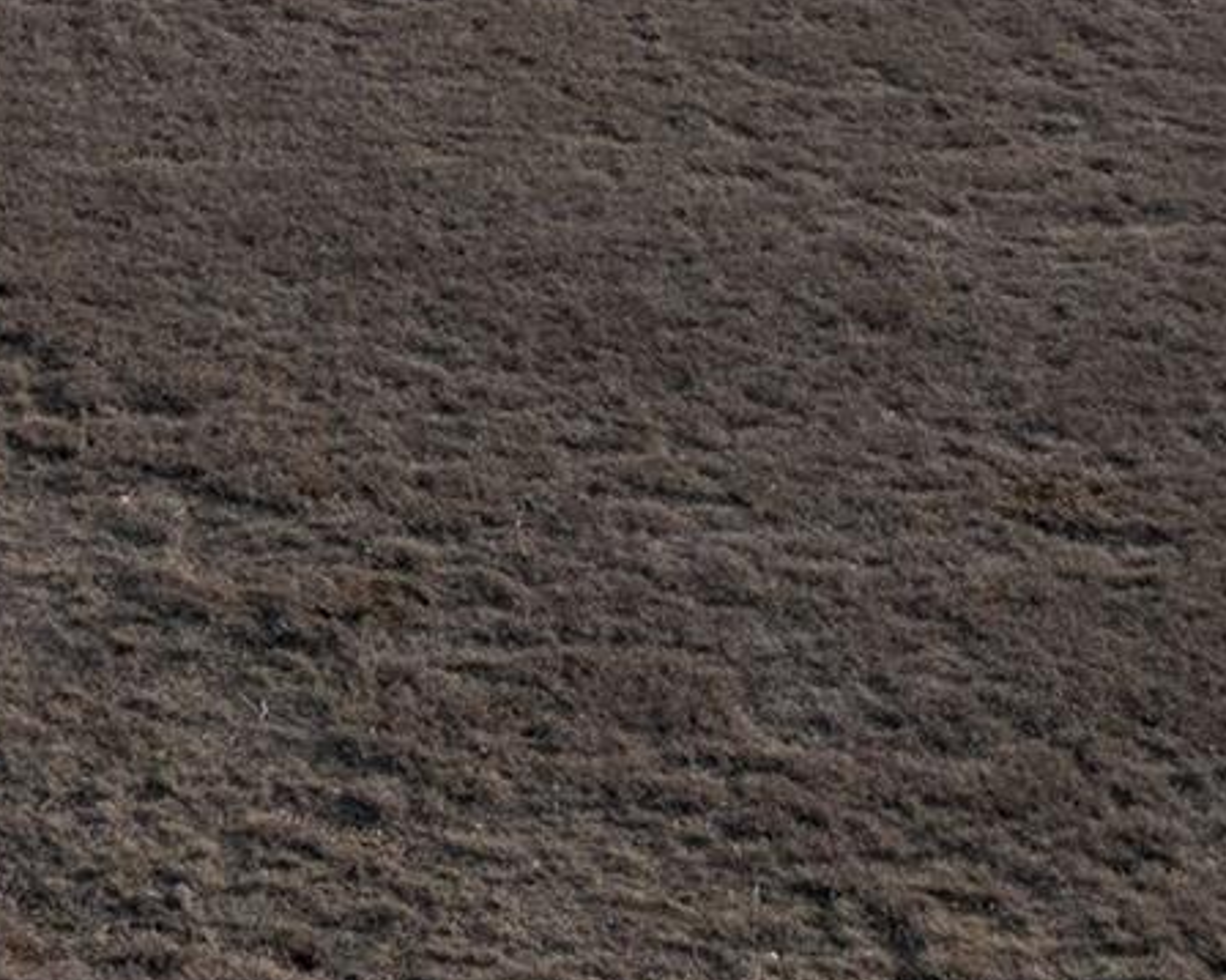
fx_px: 3881
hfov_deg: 15.9
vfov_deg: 12.4
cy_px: -1085
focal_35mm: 107
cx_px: -826
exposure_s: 1/2500
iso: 190
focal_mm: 12.29
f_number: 2.8
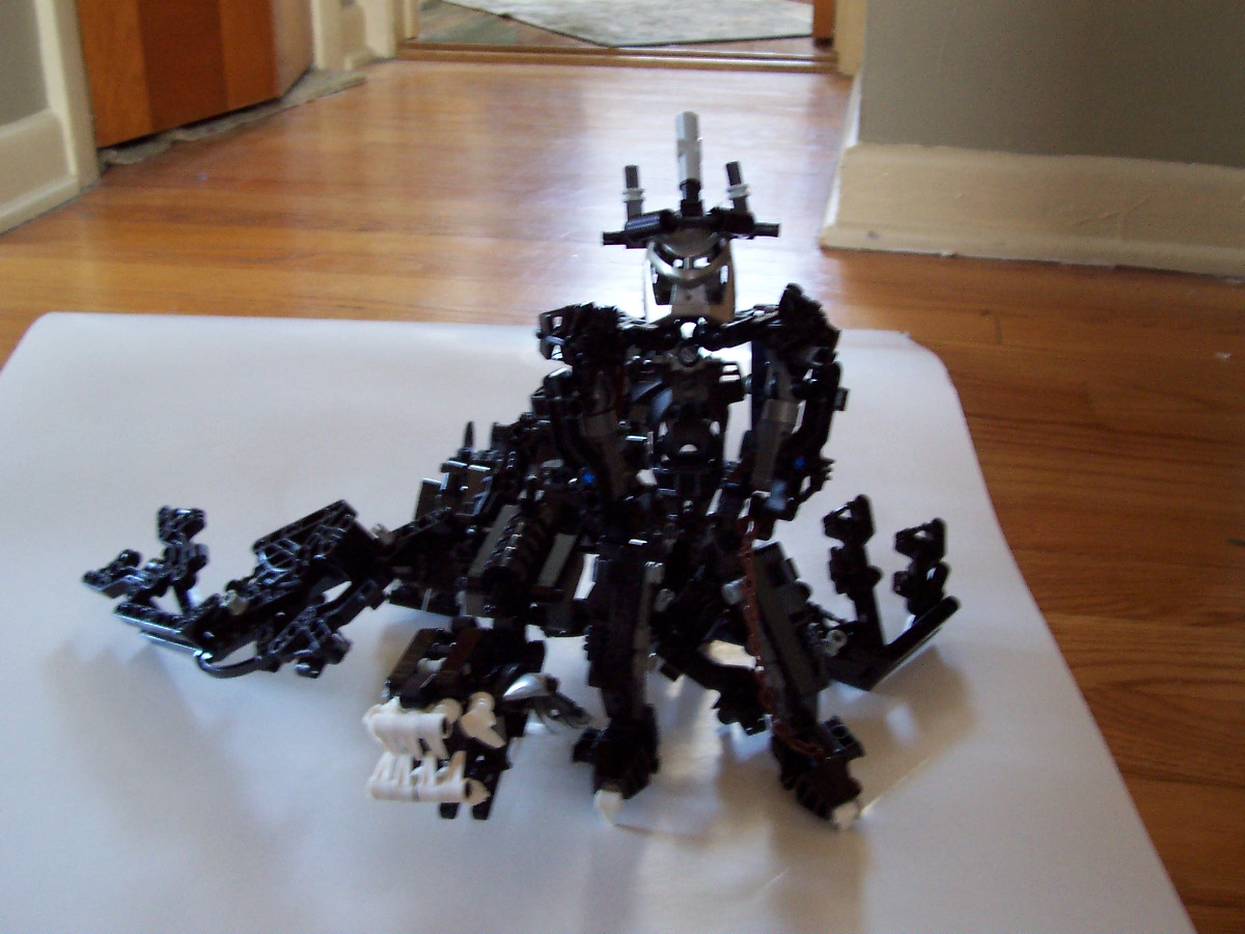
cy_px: 467
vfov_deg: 38.7
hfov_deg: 50.1
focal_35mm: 37
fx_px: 1331
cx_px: 622
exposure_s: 1/10
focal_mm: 5.6
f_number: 2.8
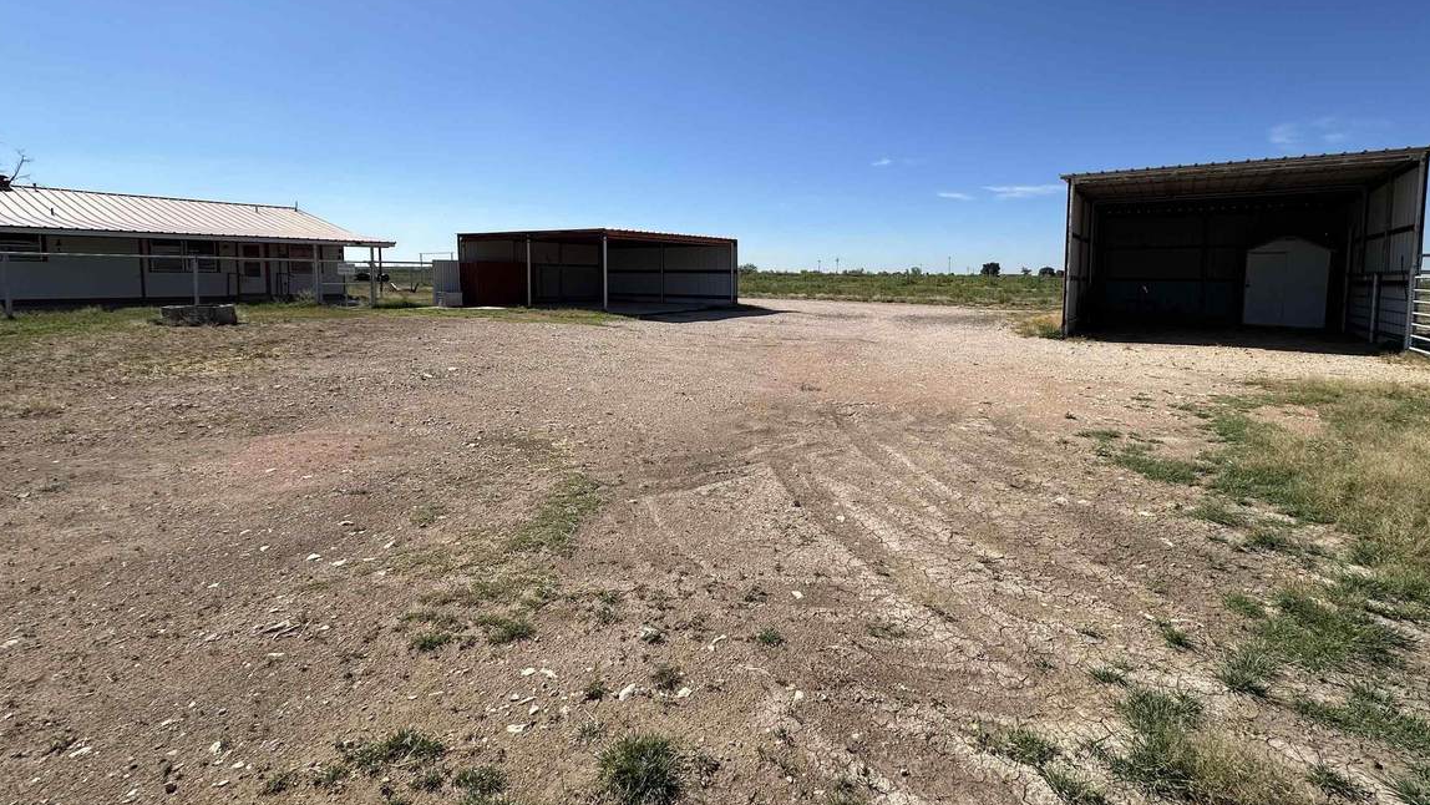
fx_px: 645
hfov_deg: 95.8
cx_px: 767
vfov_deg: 63.4
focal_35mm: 17
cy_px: 323
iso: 50
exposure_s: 1/3040
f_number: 2.2
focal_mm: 2.22
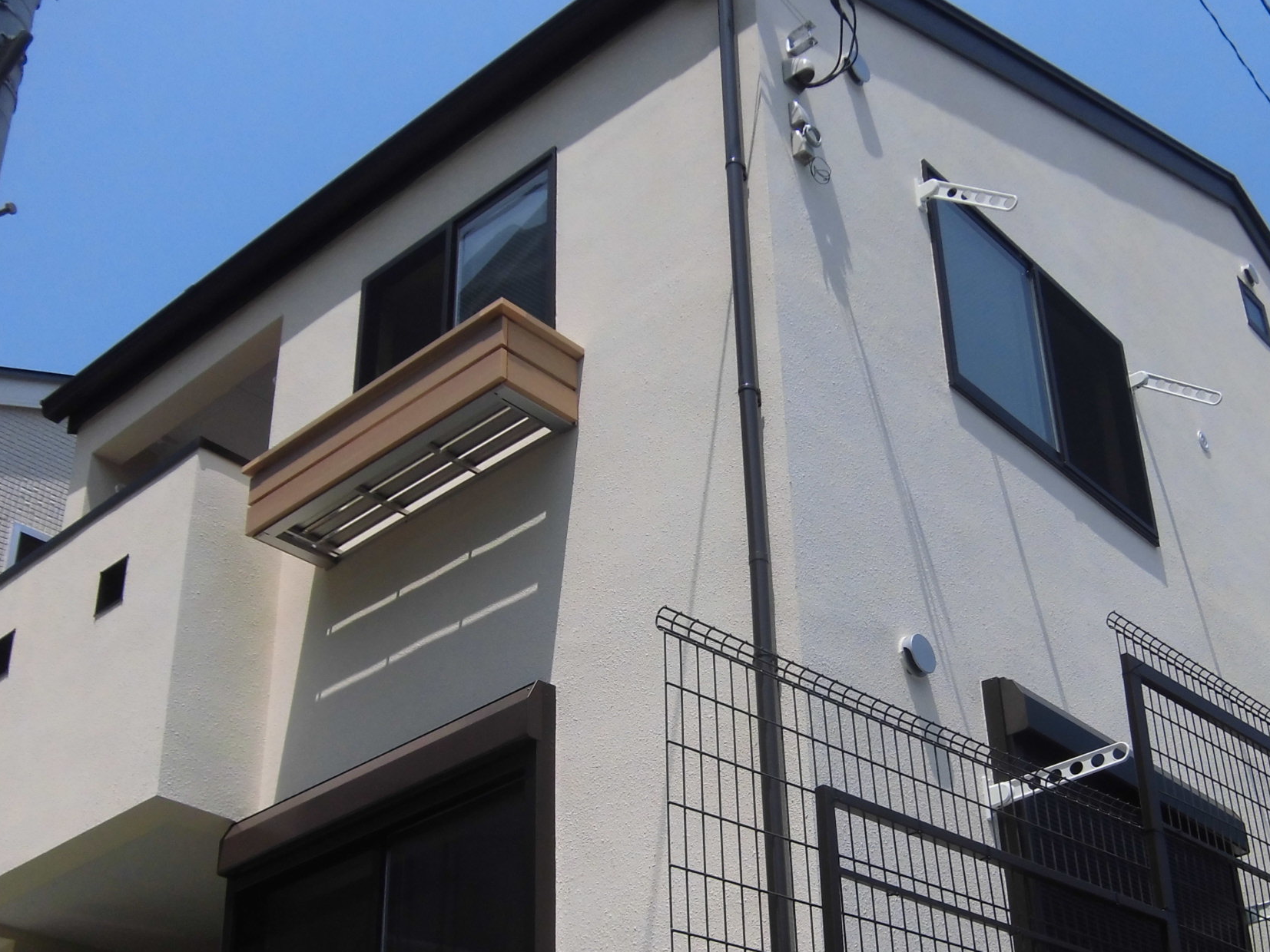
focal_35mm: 48
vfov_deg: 30.0
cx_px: 834
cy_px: 650
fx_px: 1761
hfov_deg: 39.2
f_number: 8.2
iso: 100
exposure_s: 1/250
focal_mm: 5.5
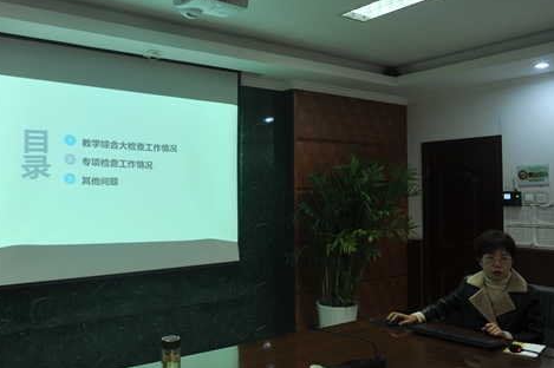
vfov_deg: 38.8
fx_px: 523
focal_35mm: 34
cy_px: 171
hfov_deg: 55.8
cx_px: 260
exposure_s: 1/50
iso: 400
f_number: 3.5
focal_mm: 29
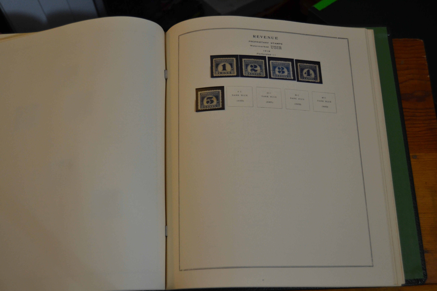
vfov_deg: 34.2
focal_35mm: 39
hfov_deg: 49.6
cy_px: 146
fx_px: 473
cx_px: 218
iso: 900
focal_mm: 26
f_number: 4
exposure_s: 1/60
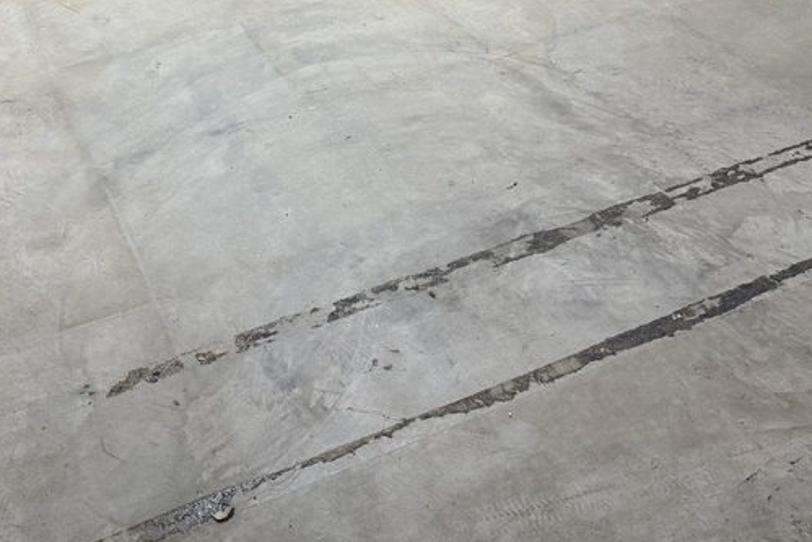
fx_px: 1218
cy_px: -330
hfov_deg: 36.8
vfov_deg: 20.4
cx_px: 348
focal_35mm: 54
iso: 125
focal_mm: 6.76
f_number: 1.78
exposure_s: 1/60
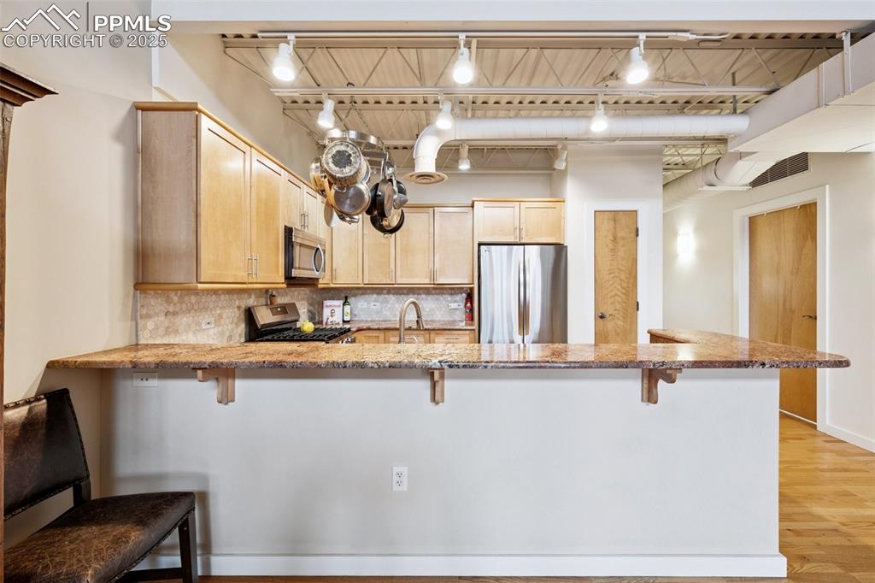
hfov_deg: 100.4
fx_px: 364
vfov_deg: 77.3
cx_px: 438
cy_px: 292
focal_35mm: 15
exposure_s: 1/3.33
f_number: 11
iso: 800
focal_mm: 15
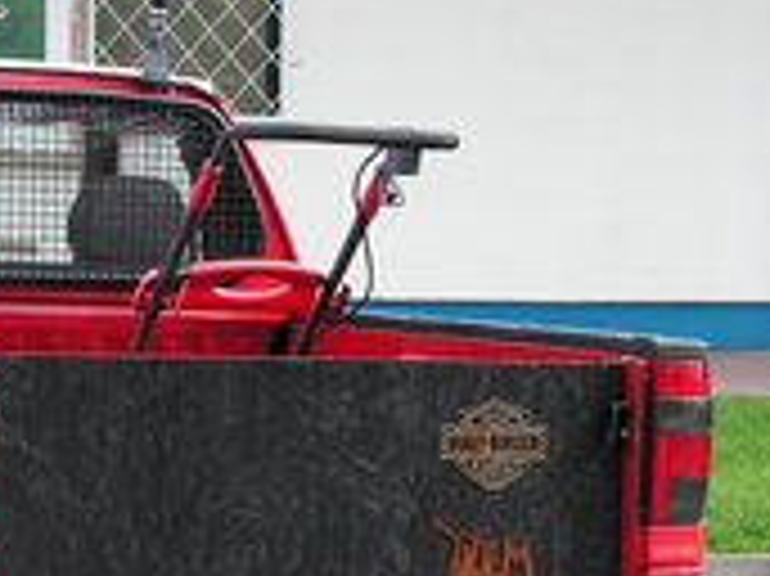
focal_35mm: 143
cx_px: 189
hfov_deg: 13.8
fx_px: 3179
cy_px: 540
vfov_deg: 10.3
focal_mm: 10.2
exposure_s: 1/200
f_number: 3.3
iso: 64
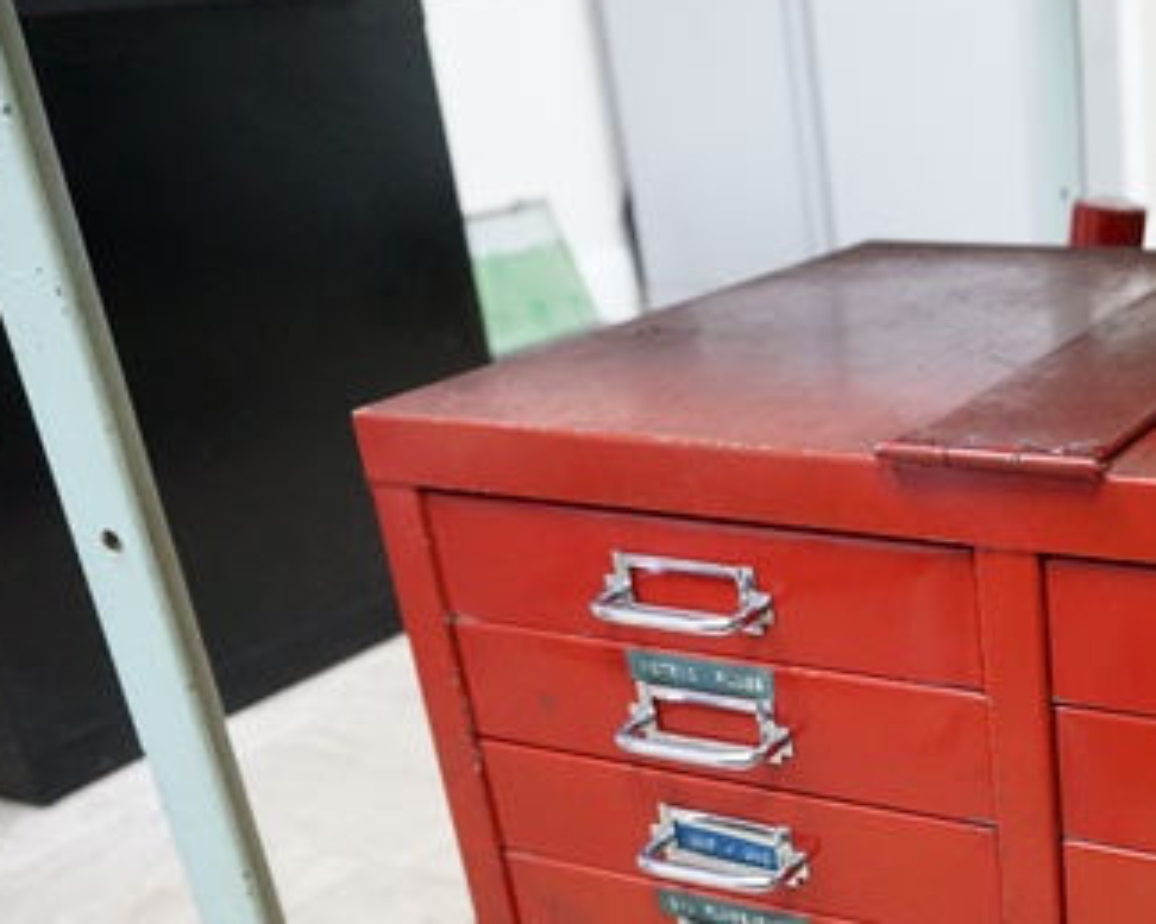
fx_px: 1710
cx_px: 1117
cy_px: 810
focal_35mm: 50
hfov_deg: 34.5
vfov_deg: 29.2
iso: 3200
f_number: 3.5
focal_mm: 16
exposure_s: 1/125
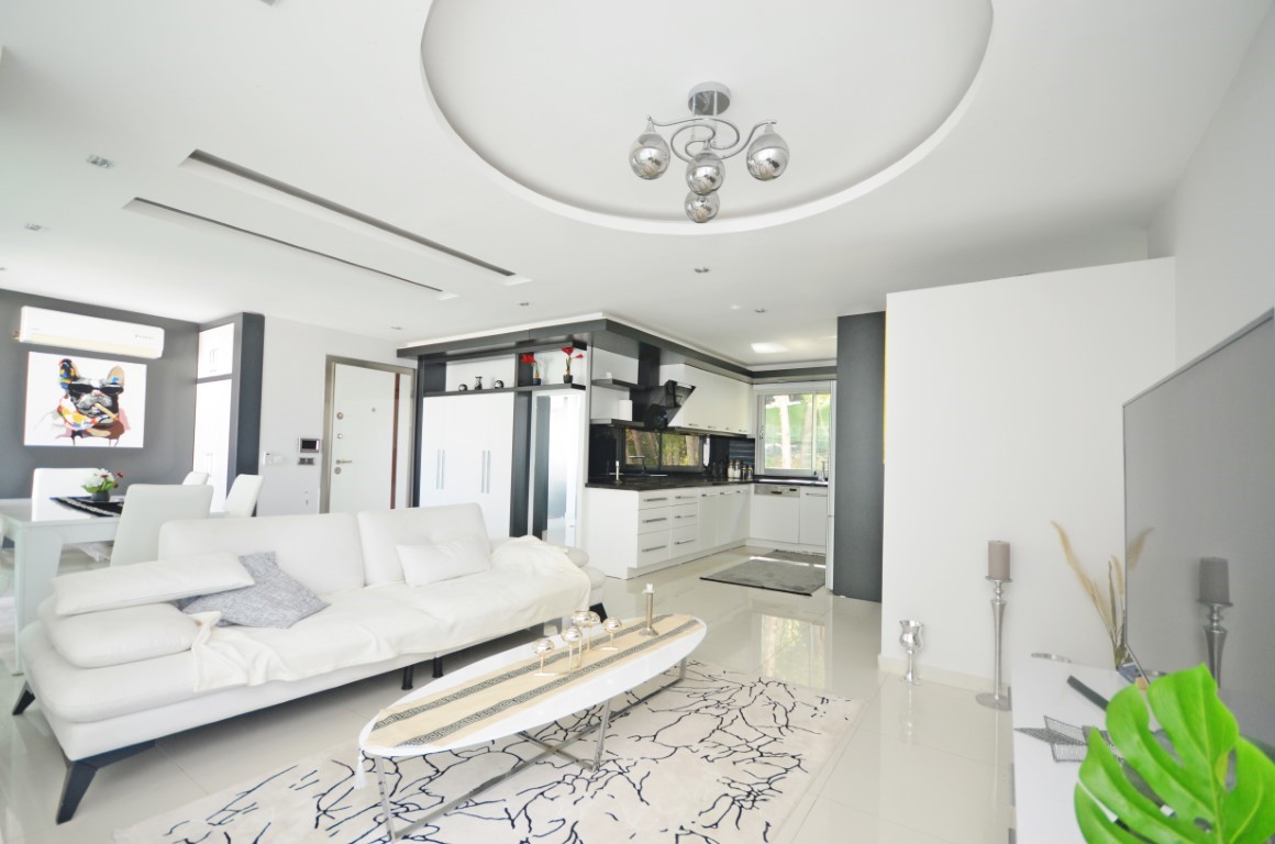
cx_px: 638
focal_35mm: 15
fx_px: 530
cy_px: 422
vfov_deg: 77.1
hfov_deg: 100.5
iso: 450
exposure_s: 1/60
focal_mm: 10
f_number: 4
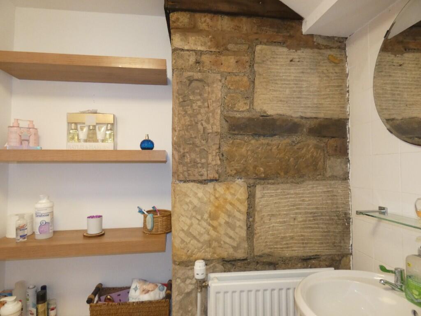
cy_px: 158
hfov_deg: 81.7
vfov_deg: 66.0
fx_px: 243
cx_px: 210
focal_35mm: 20
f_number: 2.8
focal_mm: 3.6
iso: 320
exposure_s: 1/60
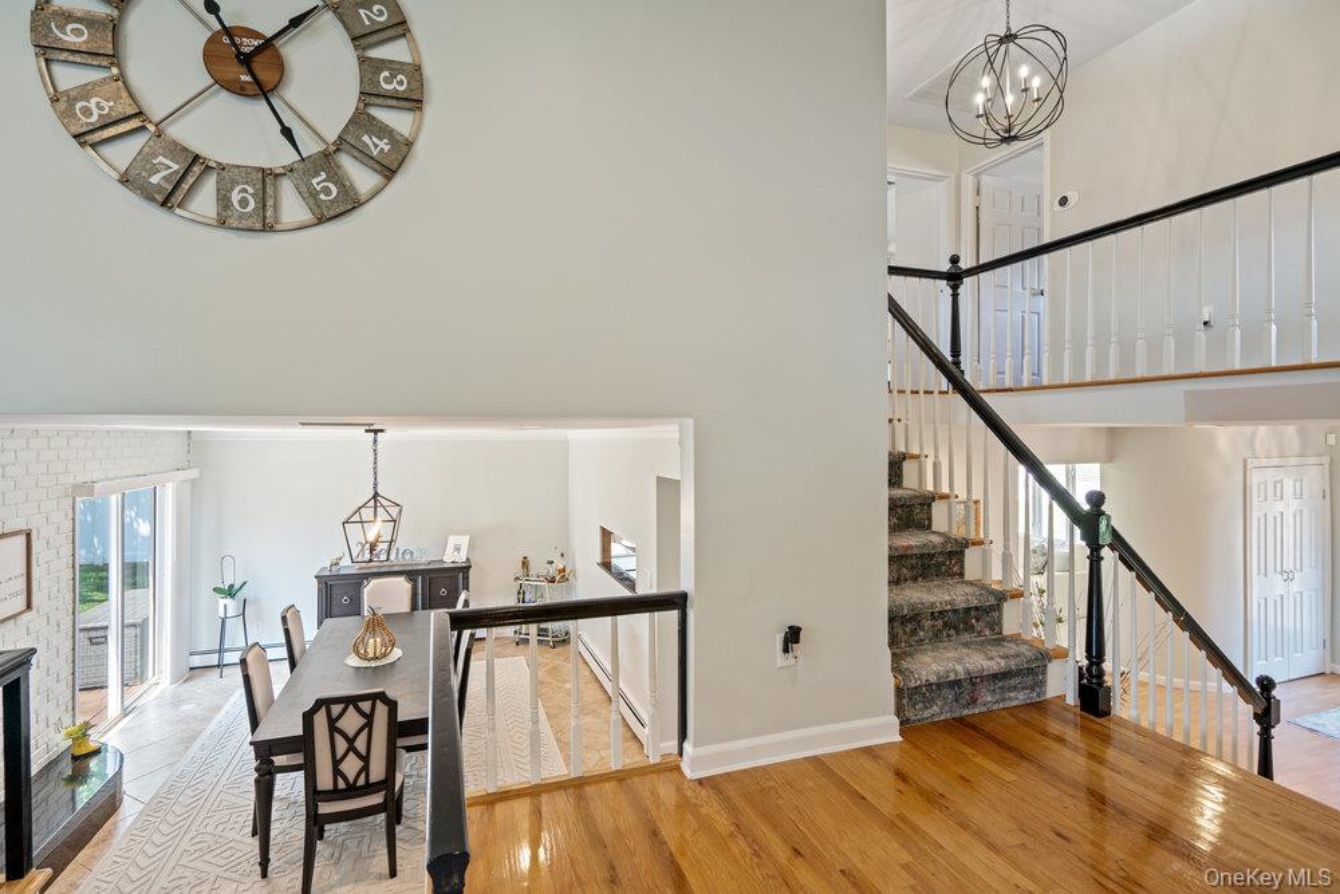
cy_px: 447
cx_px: 670
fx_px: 596
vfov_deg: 73.8
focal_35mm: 16
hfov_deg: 96.7
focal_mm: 16
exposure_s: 1/10
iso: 640
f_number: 5.6
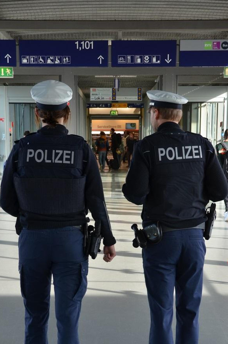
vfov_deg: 45.0
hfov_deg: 30.7
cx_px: 114
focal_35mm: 44
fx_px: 415
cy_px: 172
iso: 200
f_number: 5.6
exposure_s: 1/125
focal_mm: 29
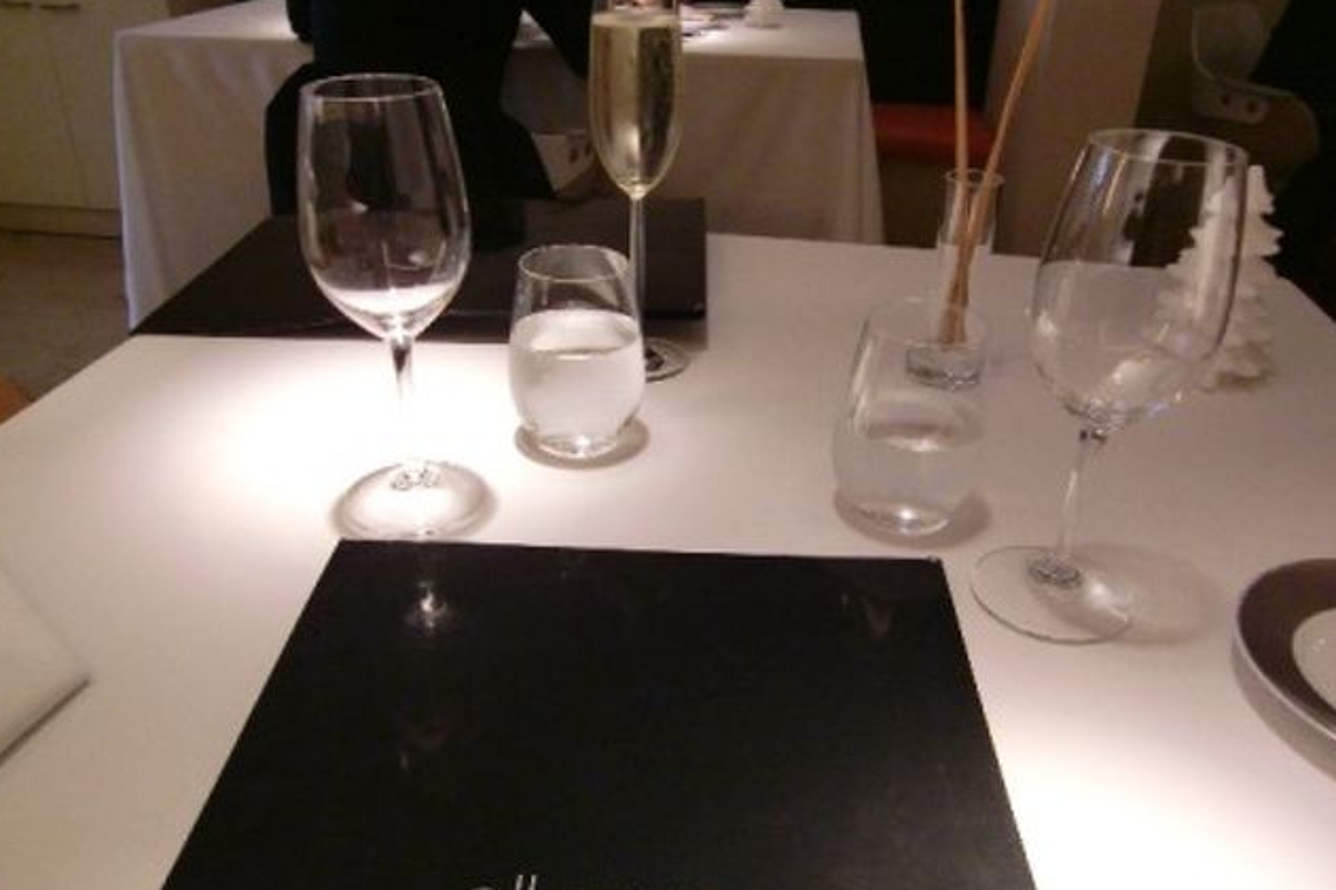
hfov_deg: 62.0
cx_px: 661
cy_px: 510
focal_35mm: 30
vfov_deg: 43.4
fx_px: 1113
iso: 400
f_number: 2.6
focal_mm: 4.9
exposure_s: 1/25
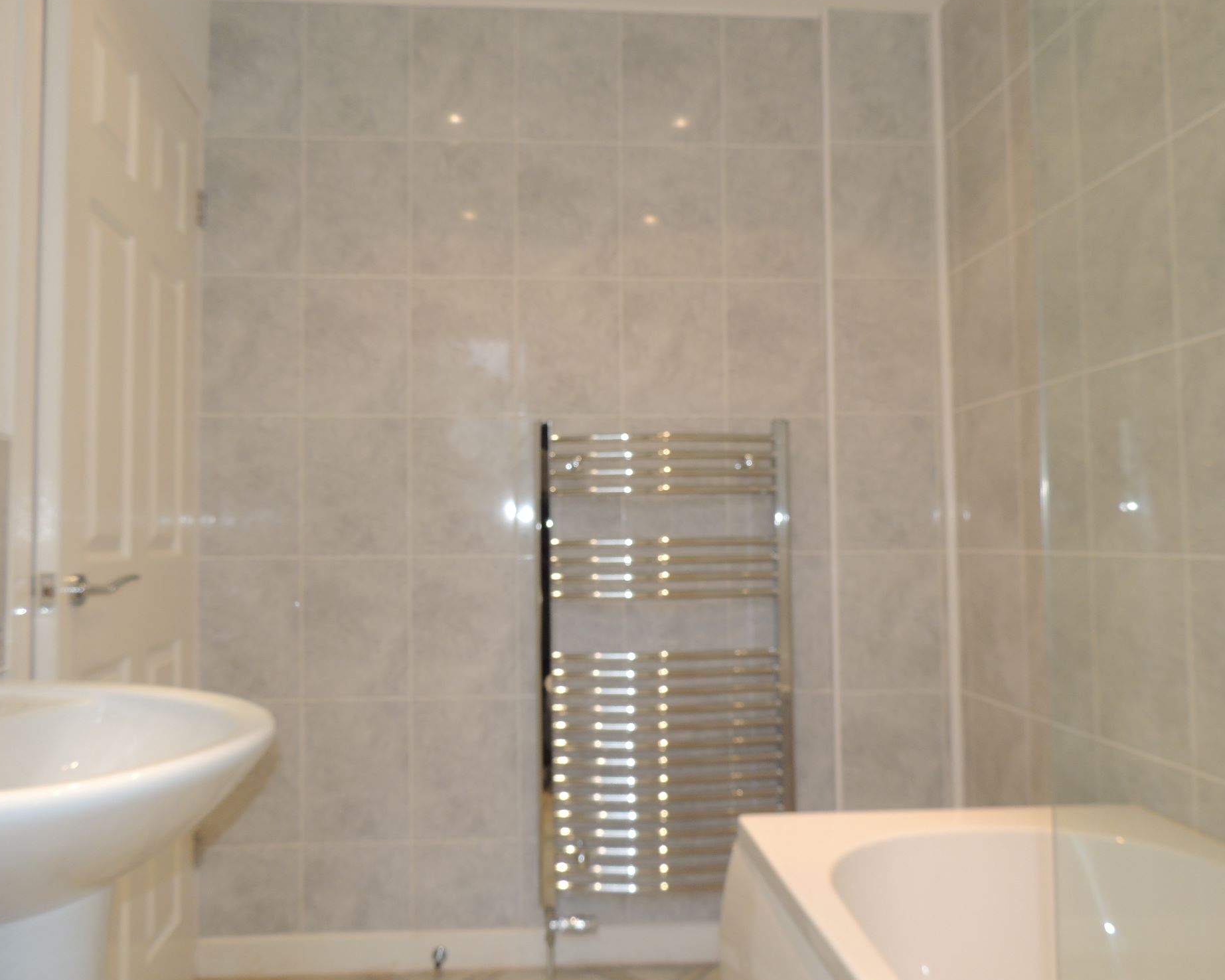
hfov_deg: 66.0
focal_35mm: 26
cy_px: 501
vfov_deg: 54.9
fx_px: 943
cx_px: 579
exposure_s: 1/40
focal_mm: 4.3
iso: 100
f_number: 3
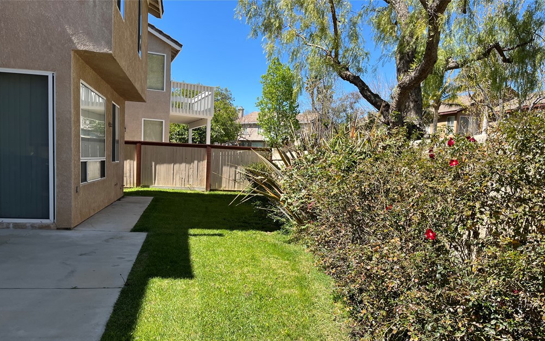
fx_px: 416
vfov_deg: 44.3
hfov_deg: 66.5
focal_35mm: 28
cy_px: 207
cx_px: 269
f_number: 1.6
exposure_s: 1/1580
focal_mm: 5.1
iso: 50
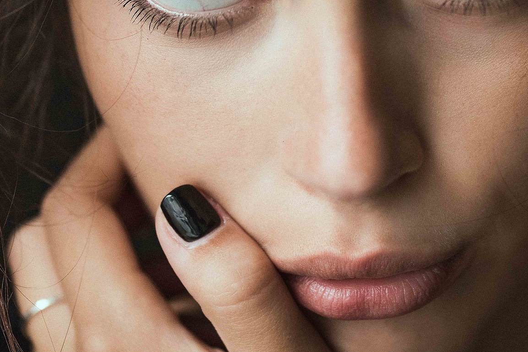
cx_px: 433
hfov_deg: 9.4
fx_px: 3213
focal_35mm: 219
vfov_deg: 6.3
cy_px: 154
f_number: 3.3
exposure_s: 1/100
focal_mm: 105
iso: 400
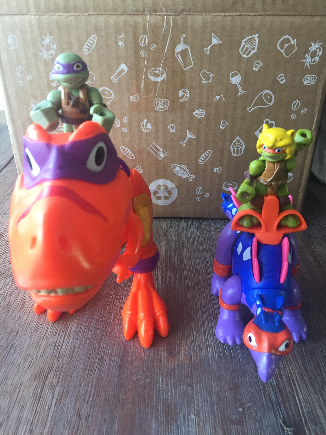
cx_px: 163
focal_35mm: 29
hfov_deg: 48.2
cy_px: 218
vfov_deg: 61.7
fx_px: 364
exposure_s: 1/33
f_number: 2.2
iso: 125
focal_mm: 4.15
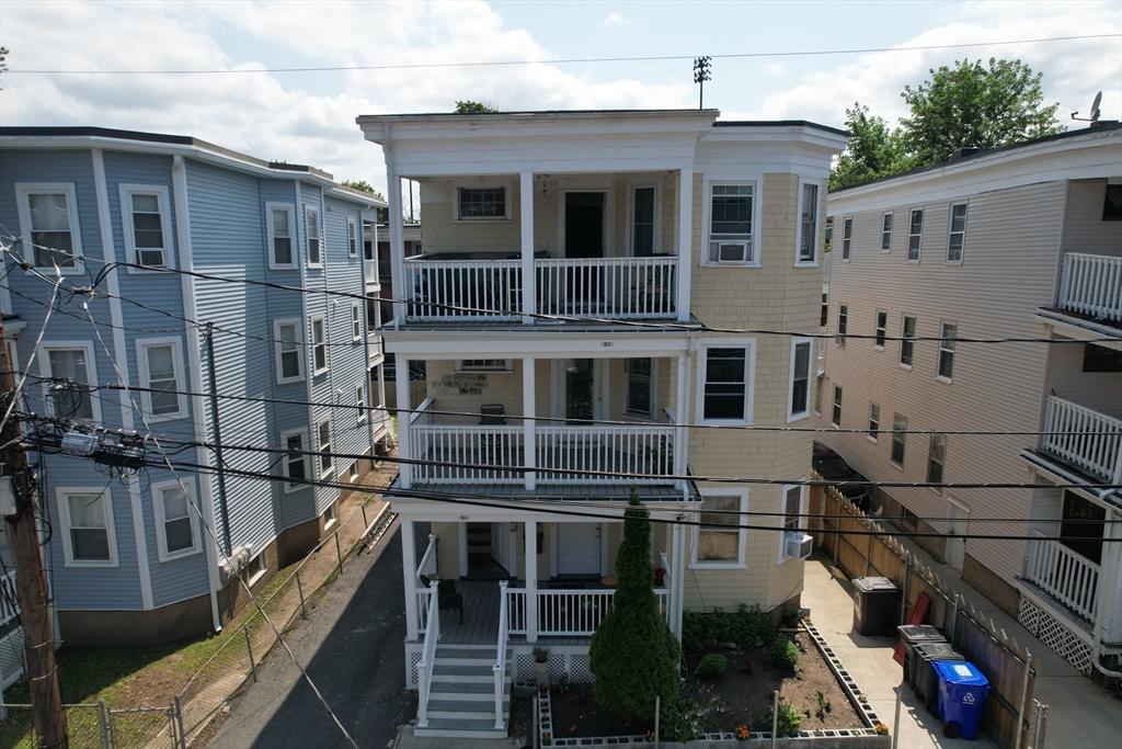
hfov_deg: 78.6
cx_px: 561
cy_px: 374
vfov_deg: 57.2
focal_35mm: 22
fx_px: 686
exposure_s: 1/250
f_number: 2.8
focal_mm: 8.38
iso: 110
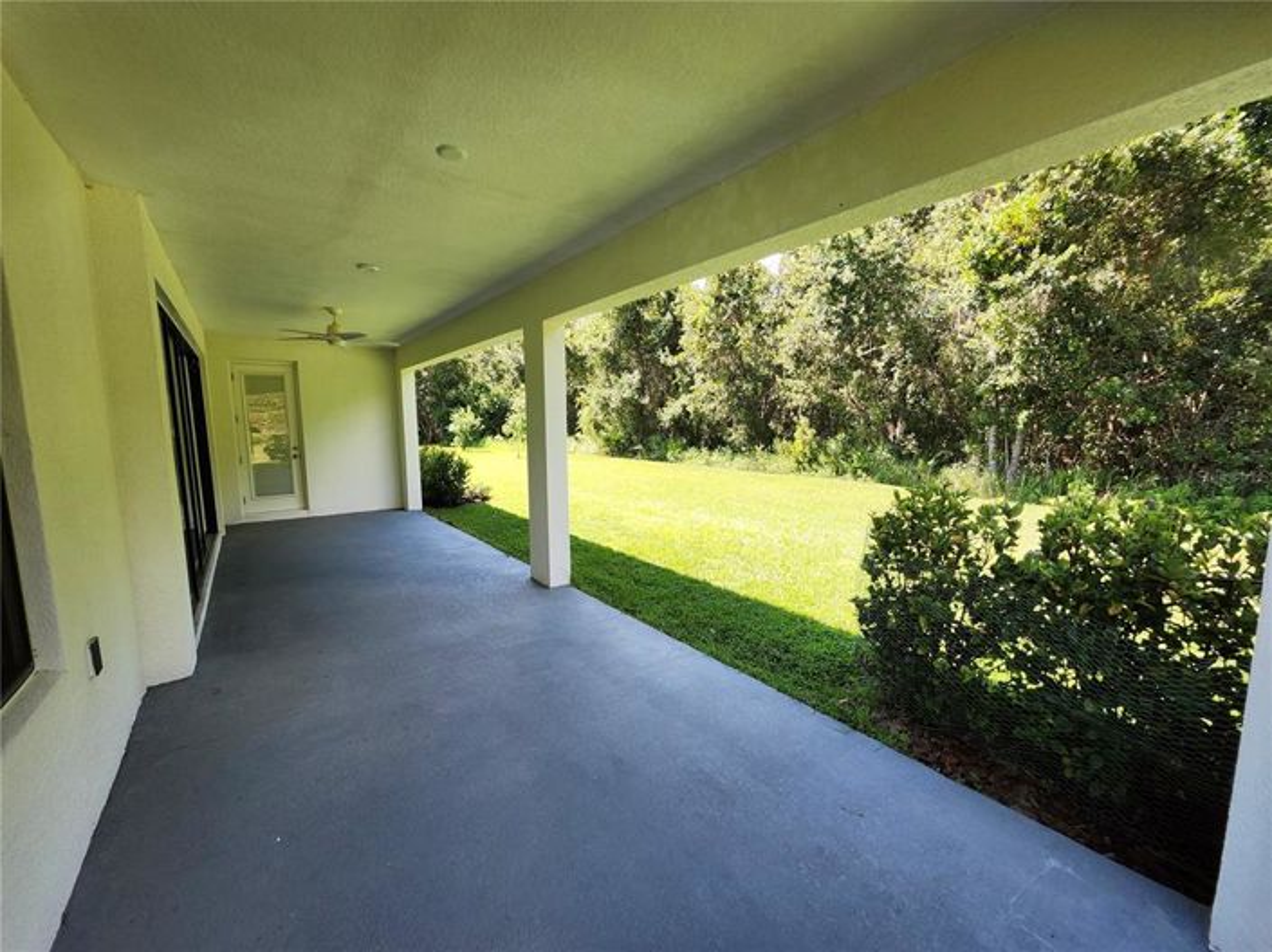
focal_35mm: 13
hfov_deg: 106.2
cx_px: 636
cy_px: 476
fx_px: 477
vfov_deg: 89.9
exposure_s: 1/277
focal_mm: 1.74
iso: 40
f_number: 2.2
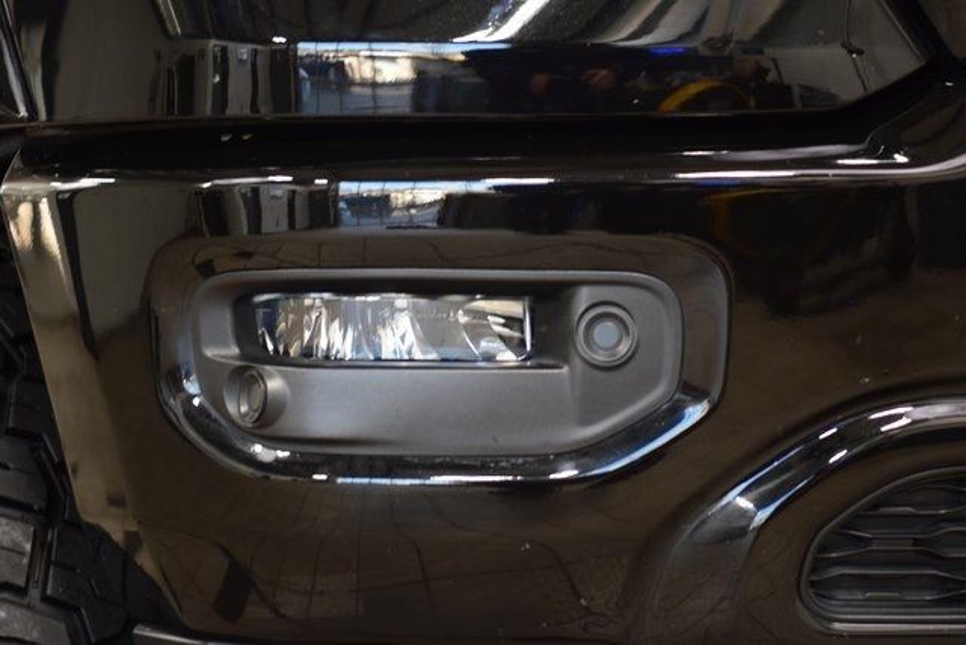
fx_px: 2818
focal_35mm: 105
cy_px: 322
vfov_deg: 13.0
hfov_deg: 19.5
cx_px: 483
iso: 1600
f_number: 2.8
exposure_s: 1/80
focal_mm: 70
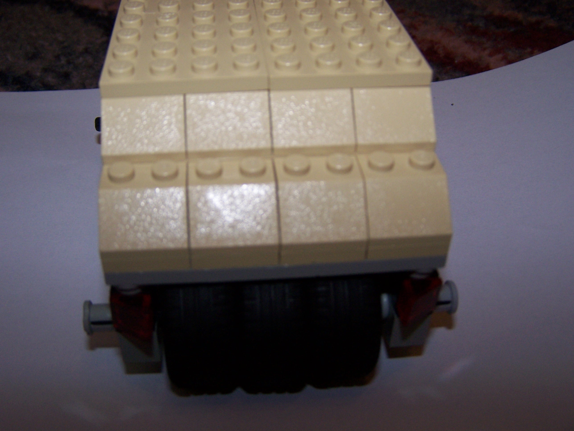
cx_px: 287
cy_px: 216
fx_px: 630
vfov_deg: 37.7
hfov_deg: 49.0
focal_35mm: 38
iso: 140
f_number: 2.8
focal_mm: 6.3
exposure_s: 1/60
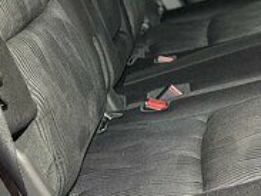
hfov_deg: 25.9
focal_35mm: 72
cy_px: 26
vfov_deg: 20.1
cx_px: 250
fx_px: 543
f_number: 1.78
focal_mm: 6.76
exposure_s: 1/42
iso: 800
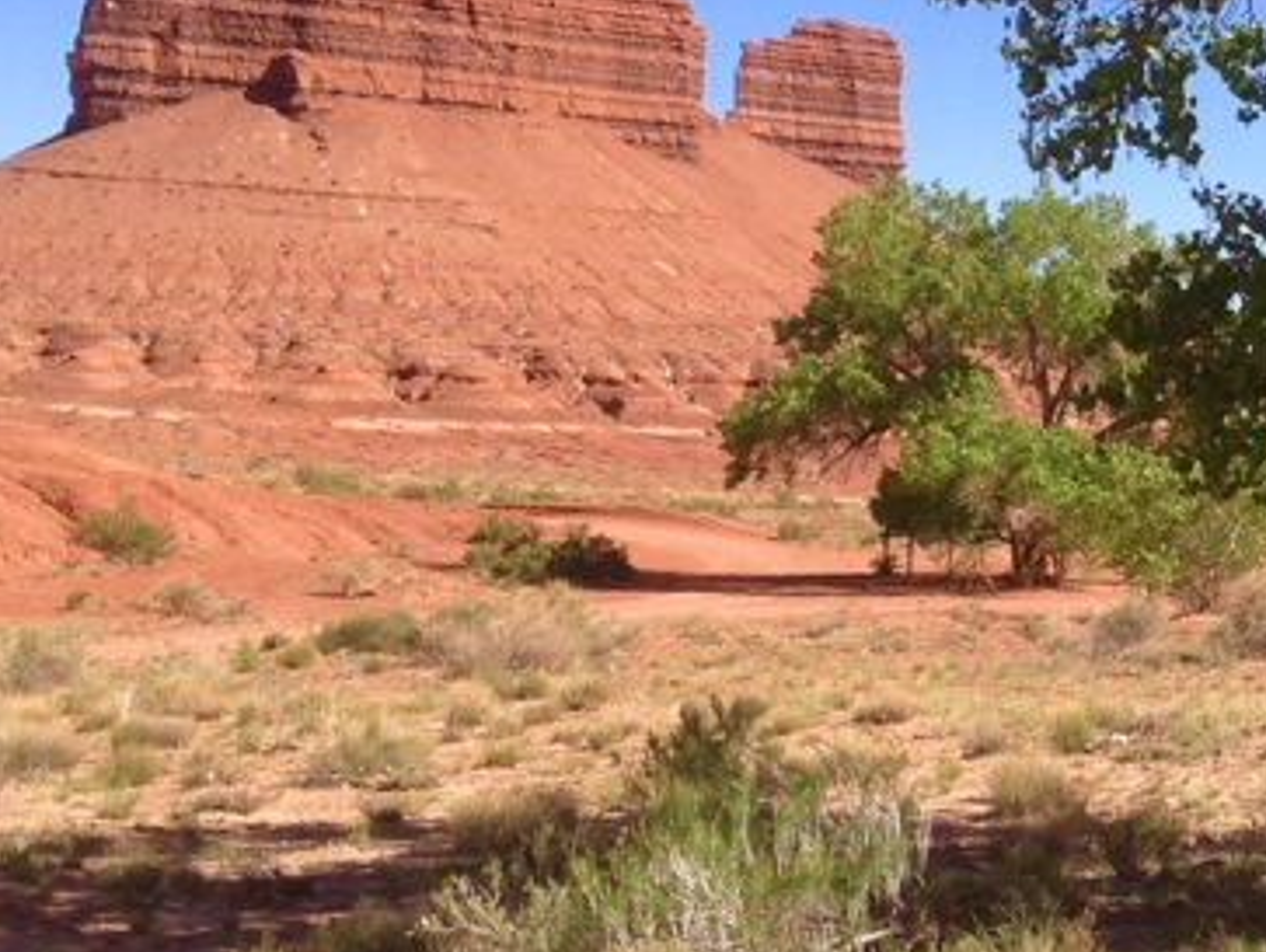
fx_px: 3405
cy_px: 262
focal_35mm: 93
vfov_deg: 15.9
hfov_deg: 20.2
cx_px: 1336
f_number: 2.4
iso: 50
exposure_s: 1/1290
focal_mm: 4.12
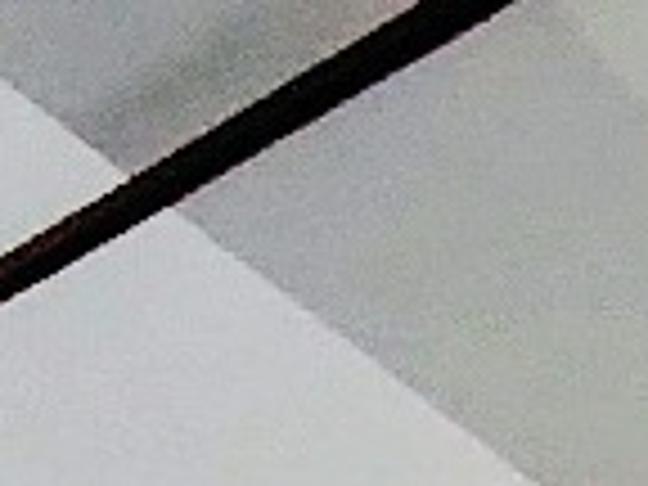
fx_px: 2265
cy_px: 1683
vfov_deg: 8.8
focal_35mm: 121
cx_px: 598
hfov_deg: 16.1
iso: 100
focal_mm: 1.43
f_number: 2.2
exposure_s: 1/188
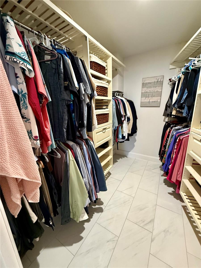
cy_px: 134
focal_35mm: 14
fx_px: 108
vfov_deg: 102.1
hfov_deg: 85.7
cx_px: 100
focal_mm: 2.22
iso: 640
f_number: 2.2
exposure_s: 1/60
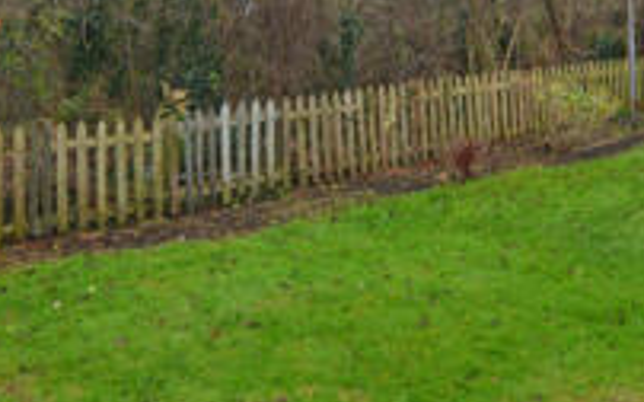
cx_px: 357
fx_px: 631
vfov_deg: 31.4
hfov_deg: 53.9
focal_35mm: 36
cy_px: -37
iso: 400
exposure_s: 1/100
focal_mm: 10
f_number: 5
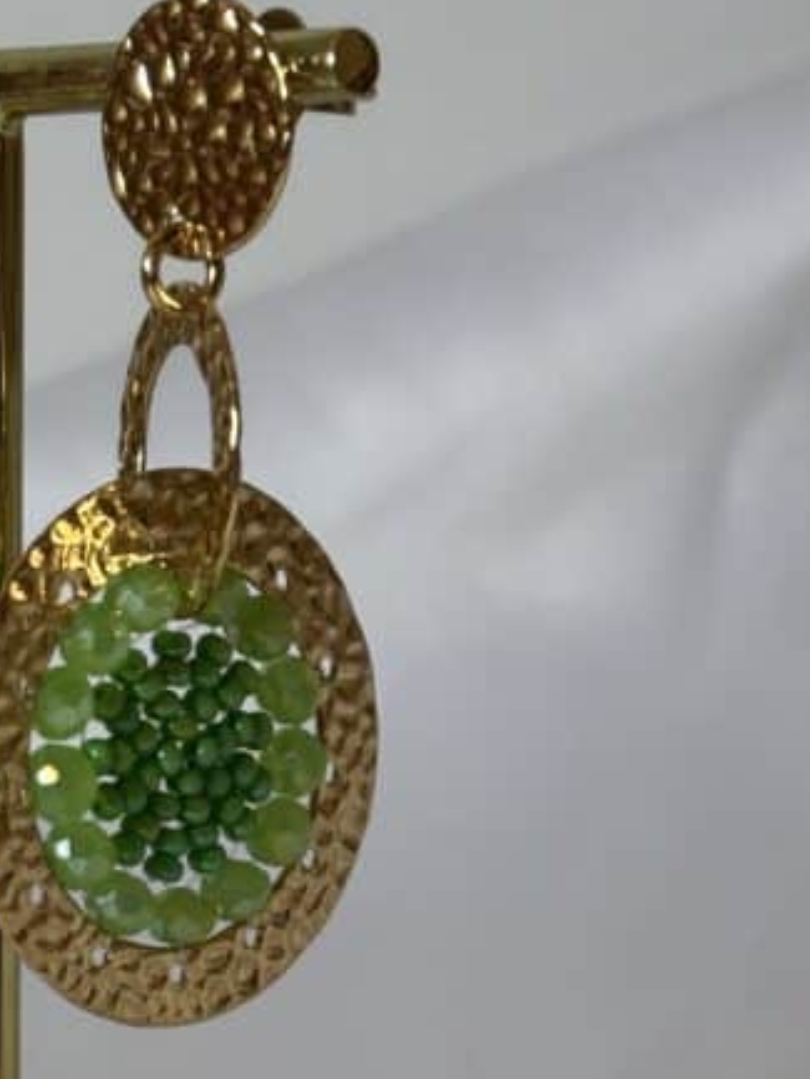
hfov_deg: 11.9
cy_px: 830
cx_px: 7
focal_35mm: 123
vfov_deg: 15.9
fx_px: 3836
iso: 25
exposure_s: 1/100
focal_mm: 5.96
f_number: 1.6
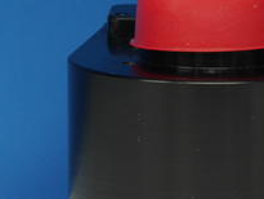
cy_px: 173
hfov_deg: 3.6
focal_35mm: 546
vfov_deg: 2.7
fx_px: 4167
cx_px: 210
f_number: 11
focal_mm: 140
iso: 400
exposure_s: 1/5
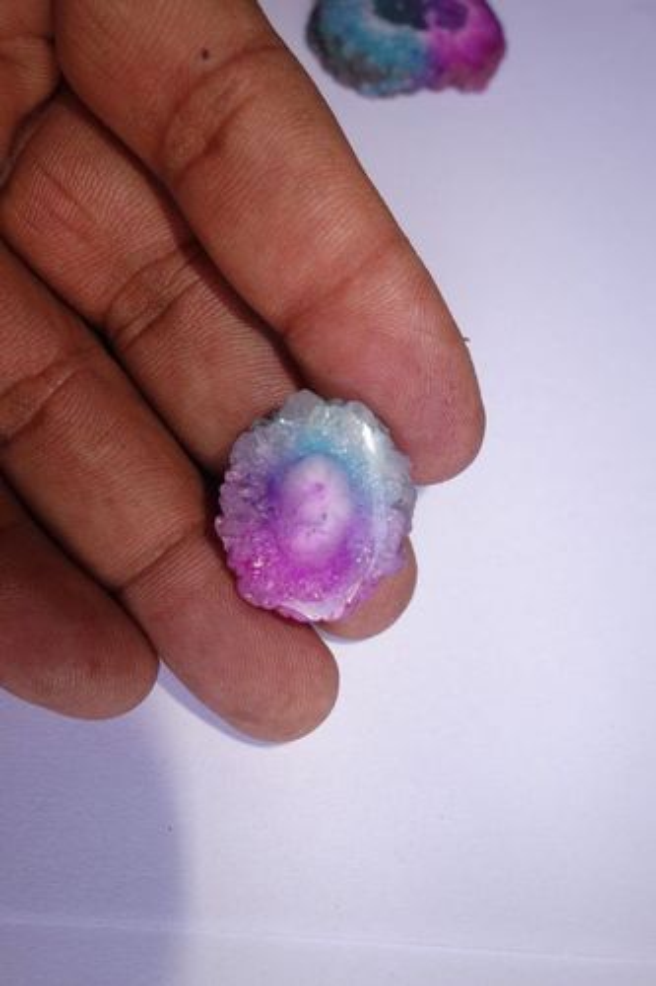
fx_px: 766
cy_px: 493
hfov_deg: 46.4
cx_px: 328
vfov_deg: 65.5
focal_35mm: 28
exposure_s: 1/100
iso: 125
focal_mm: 10.4
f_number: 3.2
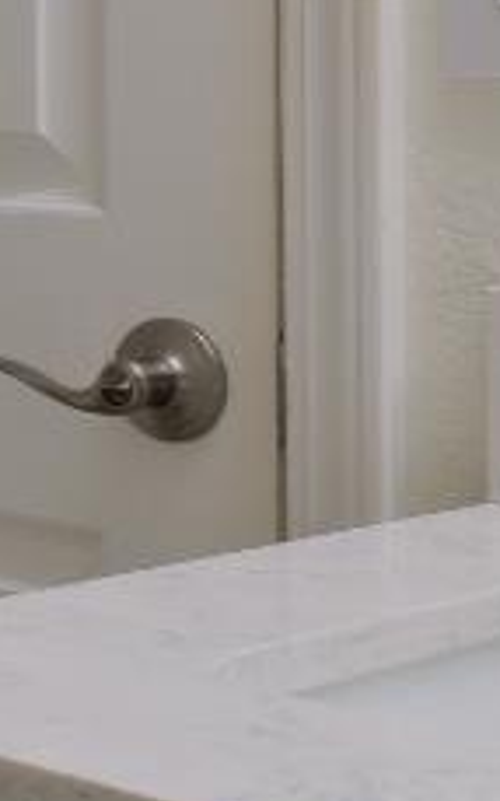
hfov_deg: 10.9
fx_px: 2182
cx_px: -745
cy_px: 84
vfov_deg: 20.4
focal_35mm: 100
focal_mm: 10
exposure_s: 1/6
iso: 500
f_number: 8
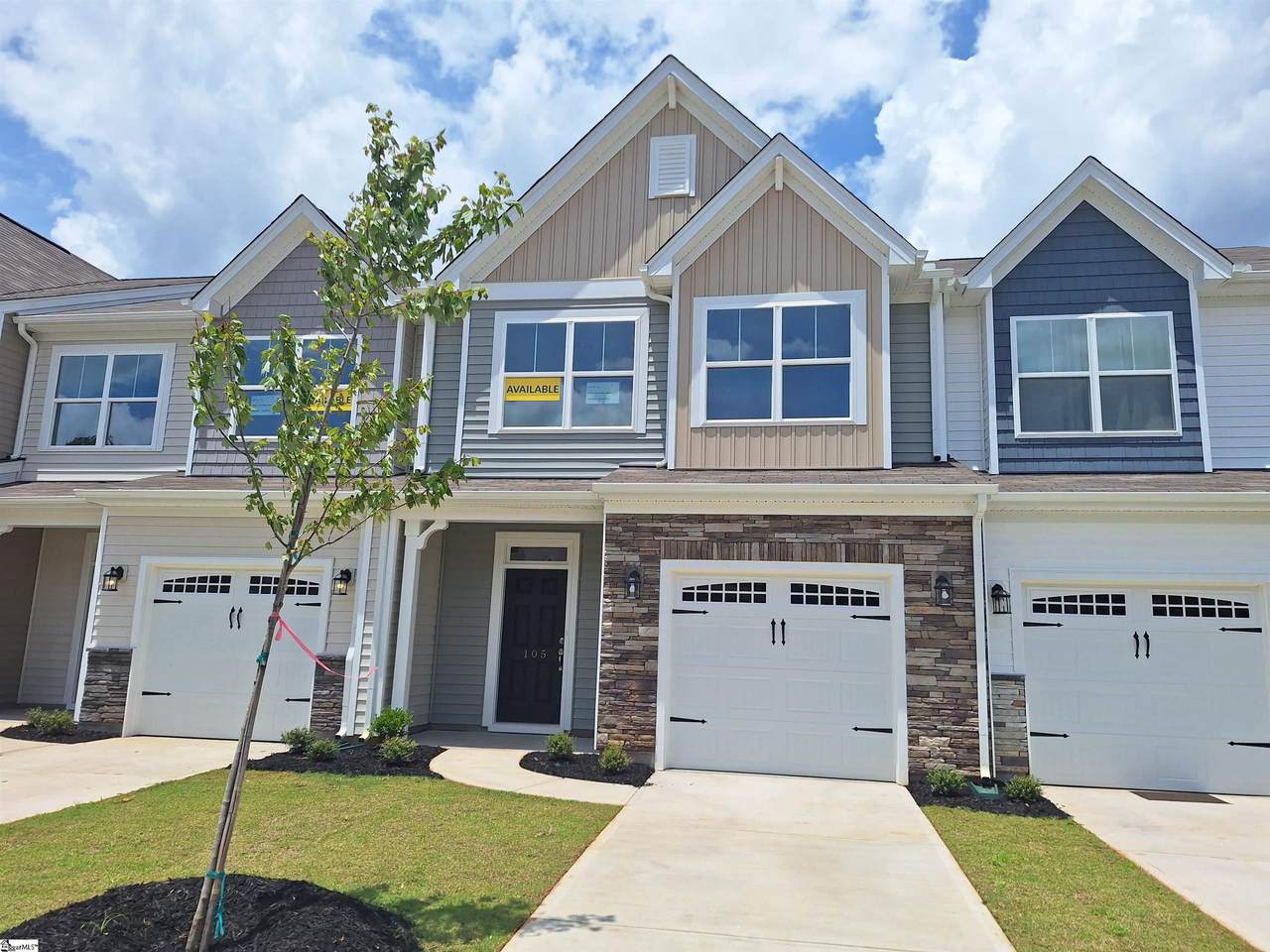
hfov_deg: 73.9
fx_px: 844
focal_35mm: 23
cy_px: 476
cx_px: 635
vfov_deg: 58.9
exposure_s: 1/5952
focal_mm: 5.54
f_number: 1.8
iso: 40
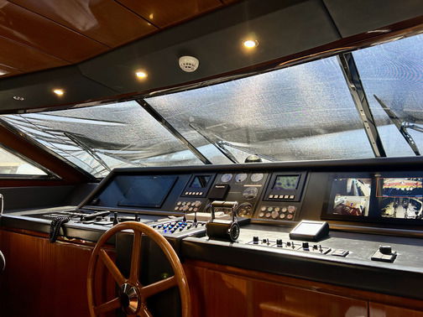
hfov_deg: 67.3
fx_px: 318
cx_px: 212
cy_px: 158
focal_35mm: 26
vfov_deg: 53.1
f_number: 1.5
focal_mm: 5.7
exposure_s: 1/50
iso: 80
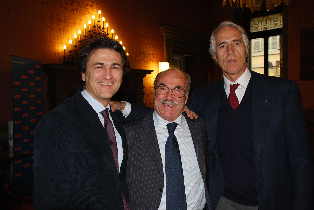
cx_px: 157
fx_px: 314
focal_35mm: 36
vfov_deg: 37.0
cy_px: 105
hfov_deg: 53.1
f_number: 4
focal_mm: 24
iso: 200
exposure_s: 1/60
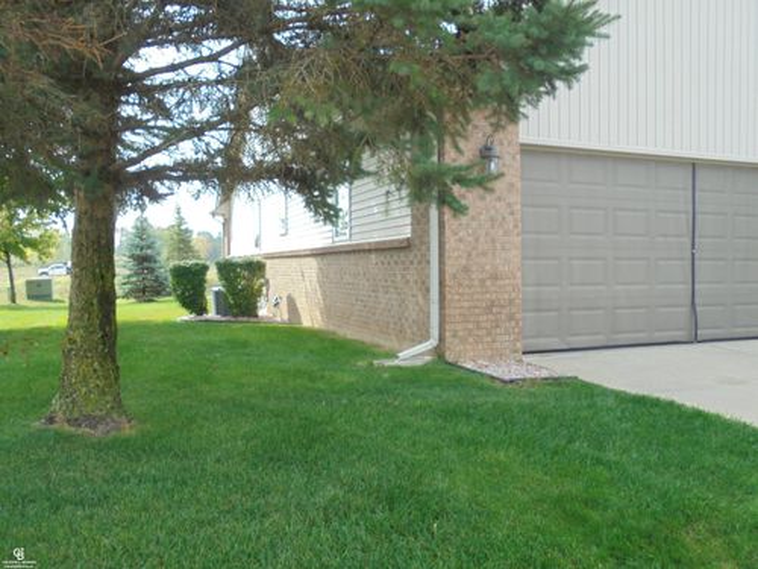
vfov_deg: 48.2
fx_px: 635
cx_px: 379
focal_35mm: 29
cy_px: 284
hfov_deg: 61.7
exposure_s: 1/200
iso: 100
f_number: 3.7
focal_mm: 5.3
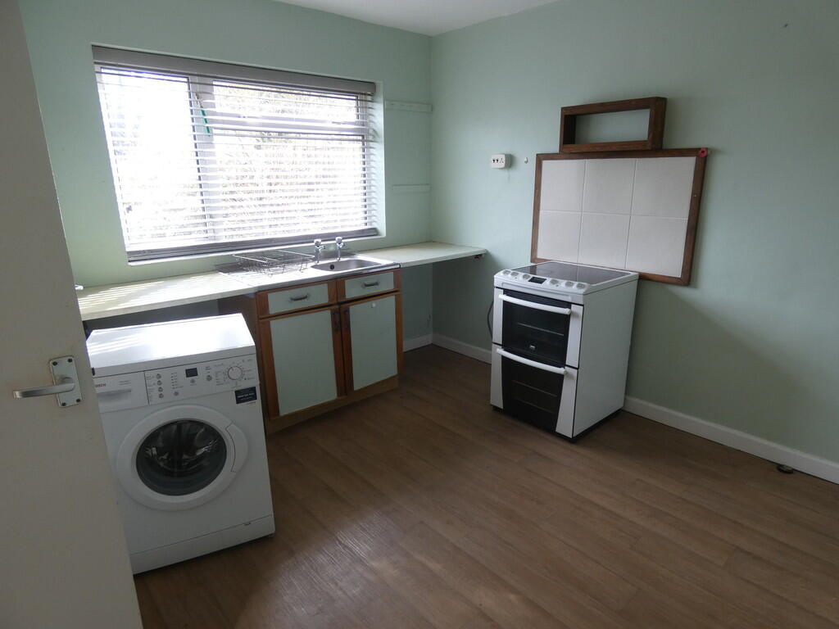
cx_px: 420
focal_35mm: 20
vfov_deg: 66.0
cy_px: 314
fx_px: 485
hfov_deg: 81.7
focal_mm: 3.6
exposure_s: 1/60
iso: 125
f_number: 2.8
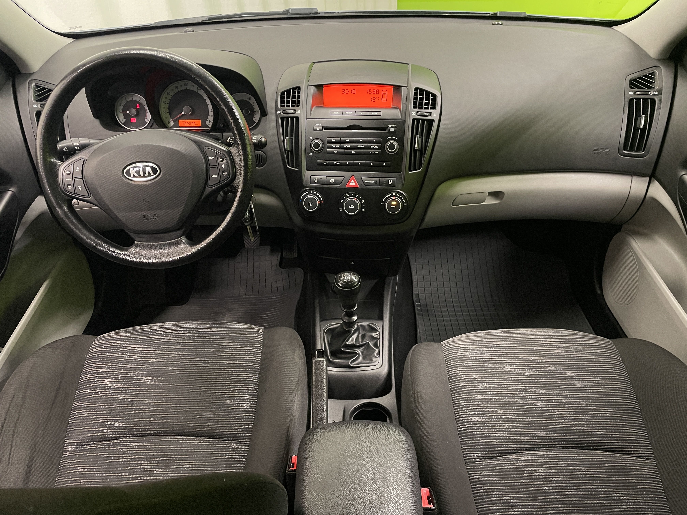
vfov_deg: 53.1
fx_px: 516
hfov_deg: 67.3
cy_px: 258
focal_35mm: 26
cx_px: 344
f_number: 1.6
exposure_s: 1/50
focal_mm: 4.2
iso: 320
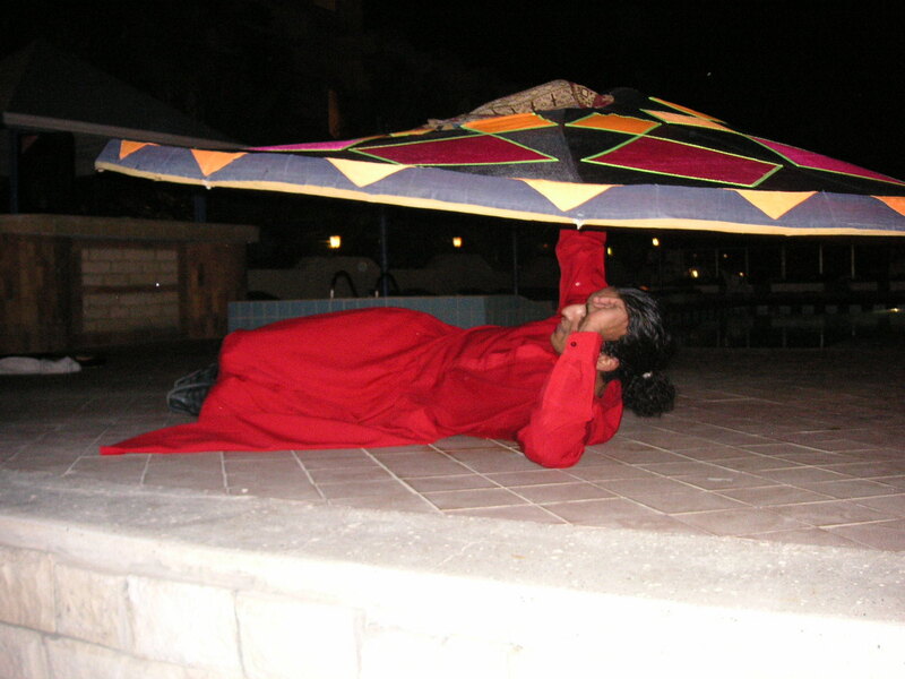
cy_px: 340
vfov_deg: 38.7
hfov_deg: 50.1
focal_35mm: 37
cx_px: 452
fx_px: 967
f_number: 2.8
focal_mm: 6.1
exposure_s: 1/45
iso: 160
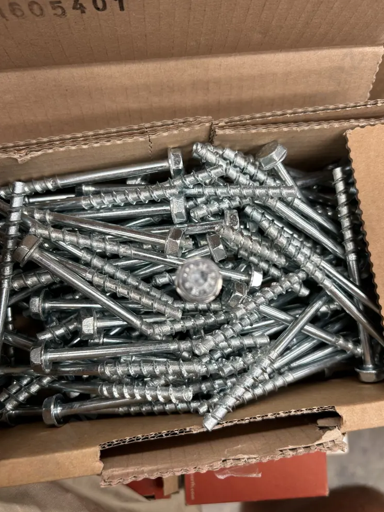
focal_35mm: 27
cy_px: 265
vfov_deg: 65.3
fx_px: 399
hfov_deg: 51.4
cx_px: 198
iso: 32
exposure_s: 1/121
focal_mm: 5.7
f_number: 1.5
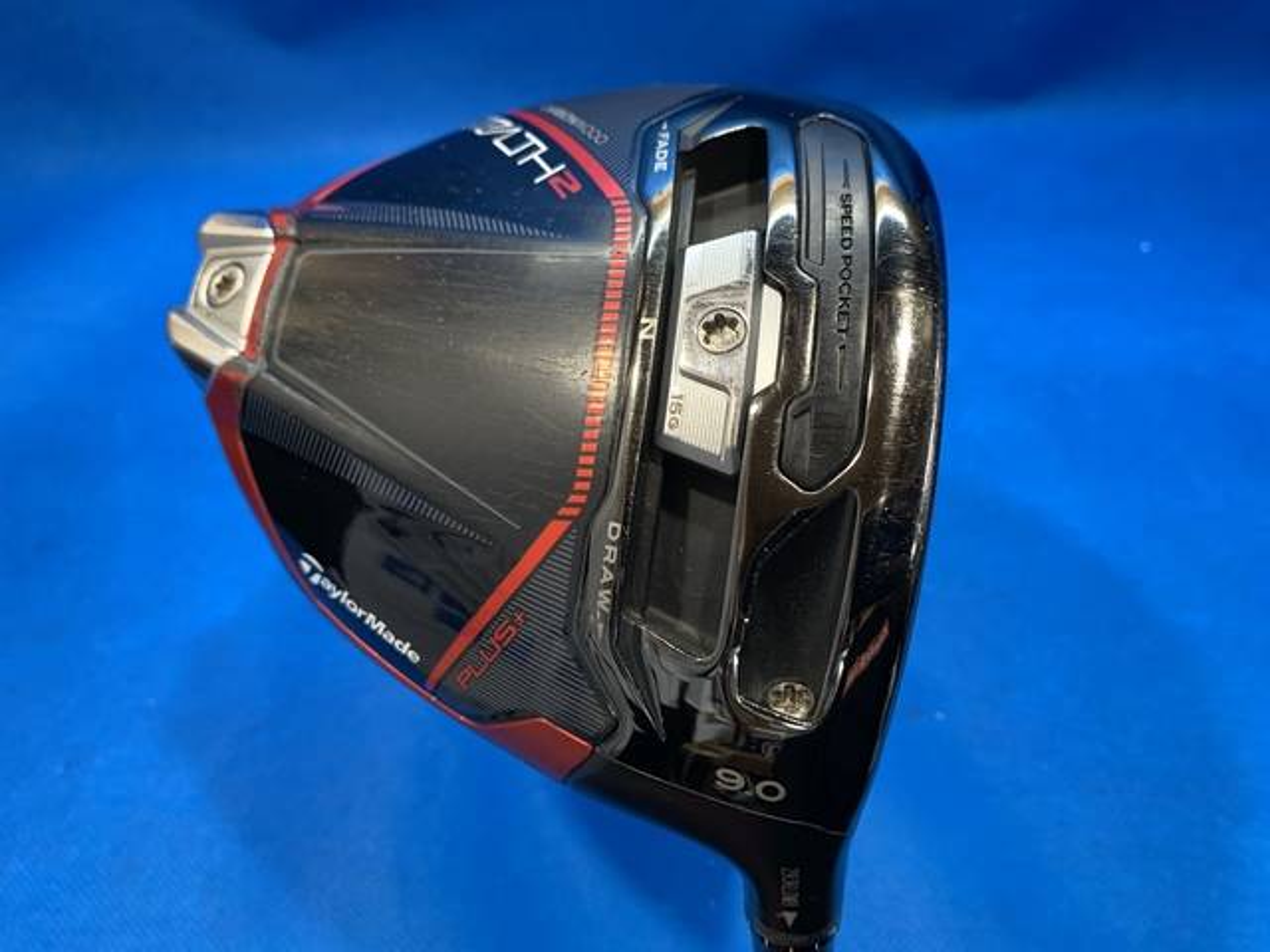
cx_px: 635
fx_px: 954
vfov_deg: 53.1
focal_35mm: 26
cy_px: 476
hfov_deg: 67.3
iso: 160
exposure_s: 1/60
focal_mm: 4.25
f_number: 1.8
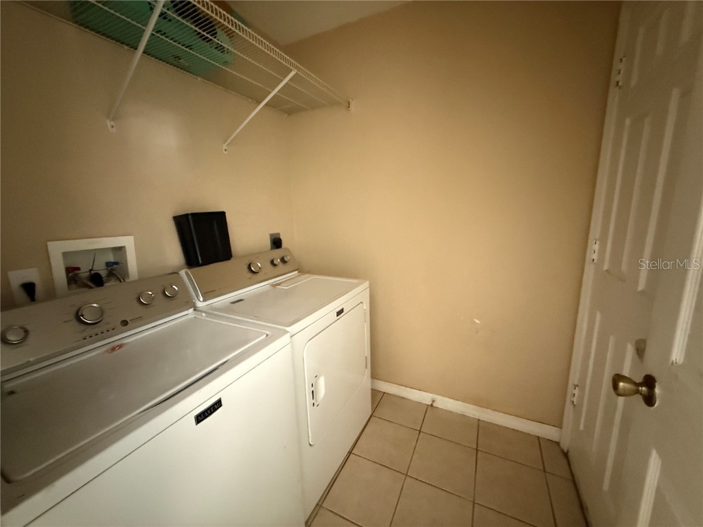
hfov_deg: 102.1
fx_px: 284
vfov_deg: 85.7
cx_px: 352
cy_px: 264
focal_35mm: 14
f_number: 2.2
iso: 1250
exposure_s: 1/57
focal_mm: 2.22
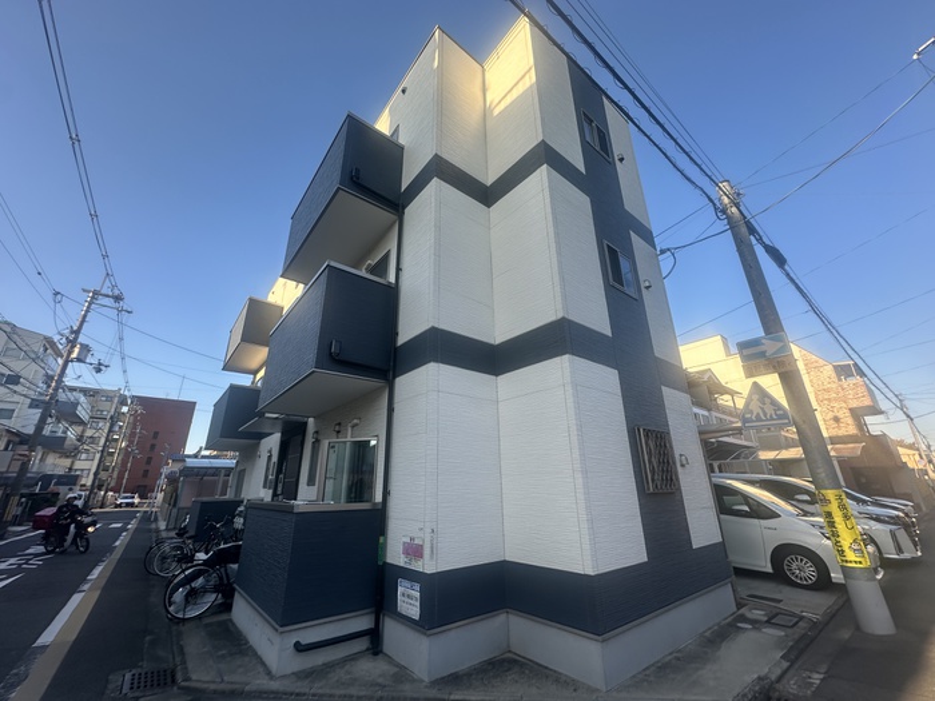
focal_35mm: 14
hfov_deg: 102.1
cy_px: 350
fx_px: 378
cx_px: 468
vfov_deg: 85.7
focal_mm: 2.22
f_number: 2.2
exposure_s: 1/412
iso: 40
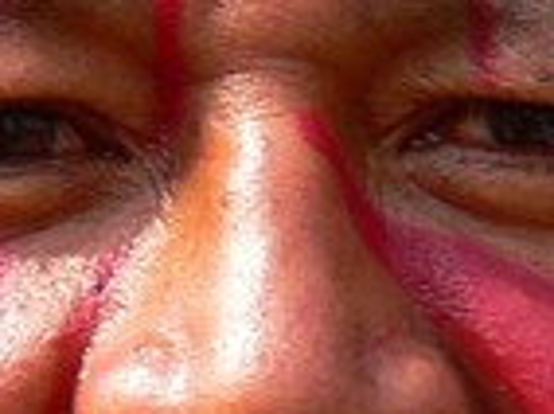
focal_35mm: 2497
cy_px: 230
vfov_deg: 0.6
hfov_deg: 0.8
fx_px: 39895
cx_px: 183
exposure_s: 1/400
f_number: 4.5
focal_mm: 73.3
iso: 100
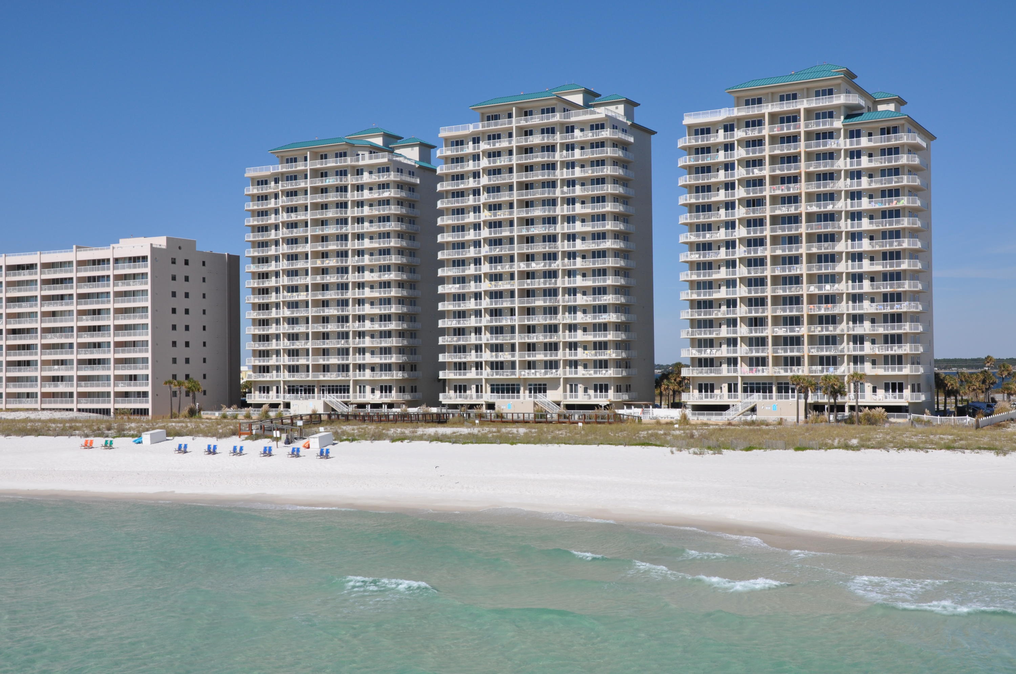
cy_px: 337
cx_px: 508
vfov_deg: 29.8
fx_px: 1268
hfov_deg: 43.7
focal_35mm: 45
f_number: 11
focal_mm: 30
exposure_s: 1/500
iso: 200
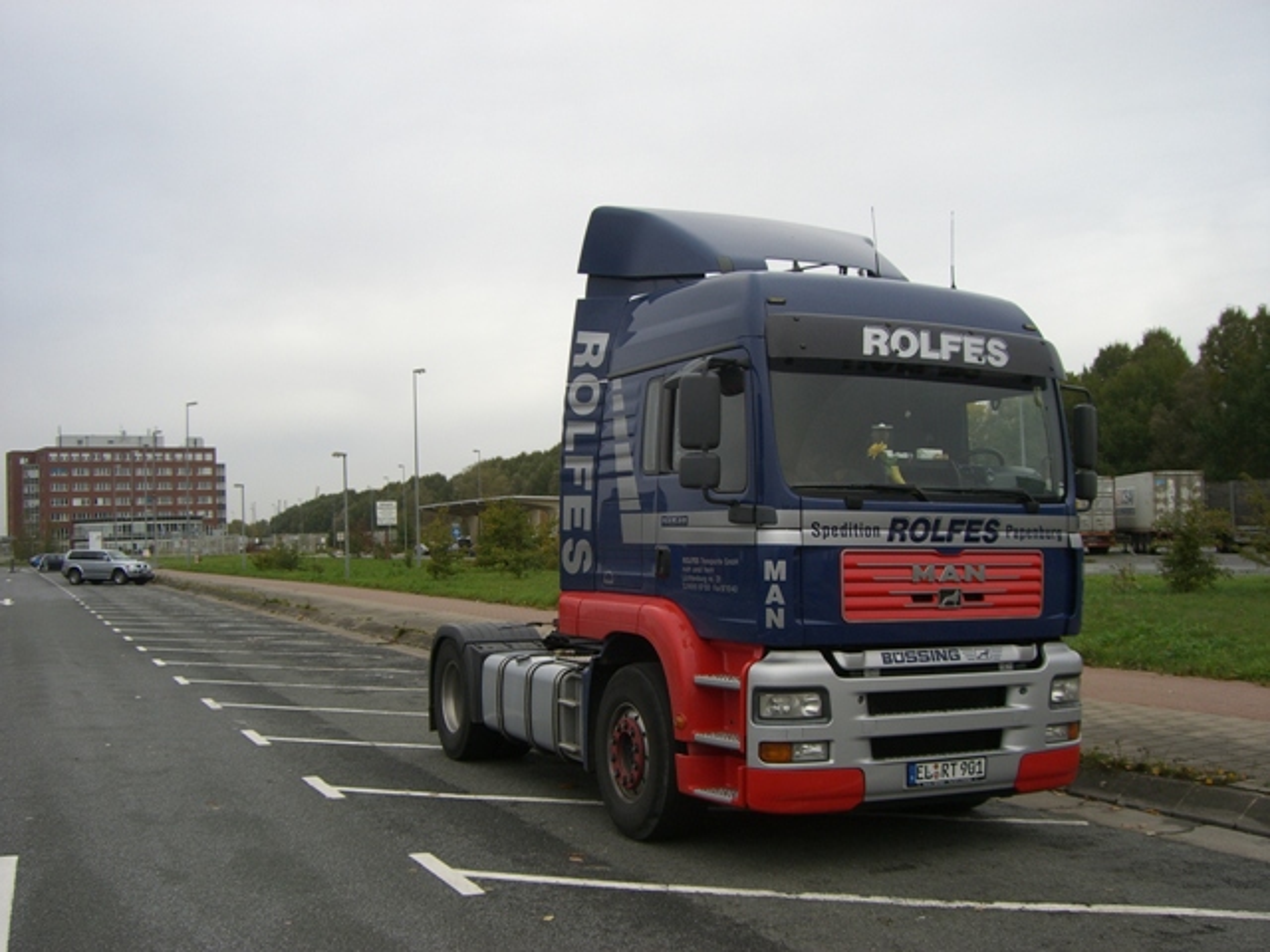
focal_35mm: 38
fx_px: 1394
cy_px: 476
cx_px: 635
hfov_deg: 49.0
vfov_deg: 37.7
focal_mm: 6.2
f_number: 4.3
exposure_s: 1/160
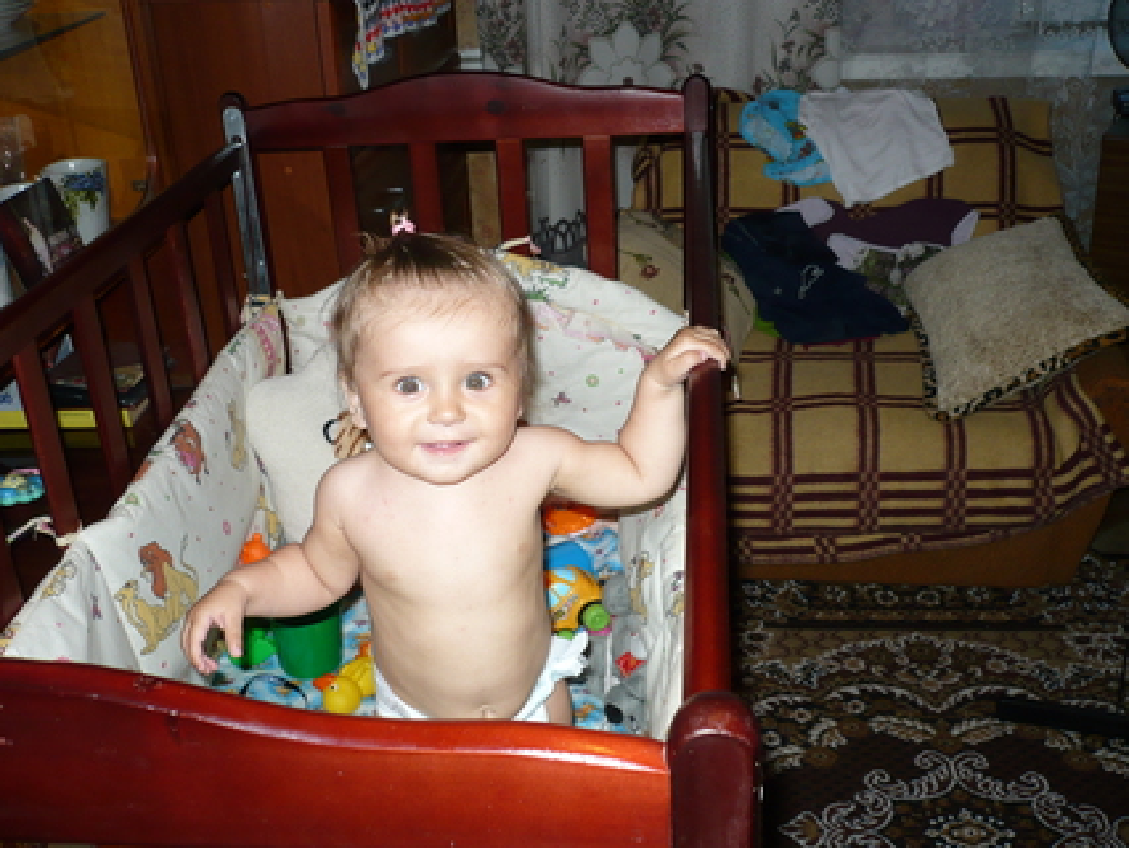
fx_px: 1207
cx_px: 580
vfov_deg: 38.7
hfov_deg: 50.1
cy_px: 421
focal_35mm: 37
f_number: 2.8
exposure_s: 1/30
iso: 100
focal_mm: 5.8
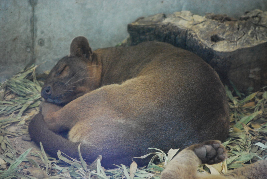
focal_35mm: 183
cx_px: 134
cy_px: 90
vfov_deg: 7.5
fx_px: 1359
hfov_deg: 11.2
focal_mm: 122
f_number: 5
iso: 1600
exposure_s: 1/40
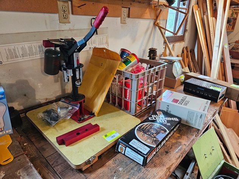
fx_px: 159
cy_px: 90
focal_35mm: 23
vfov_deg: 58.9
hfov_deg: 73.9
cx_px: 120
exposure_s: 1/120
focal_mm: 5.4
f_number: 1.8
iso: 500
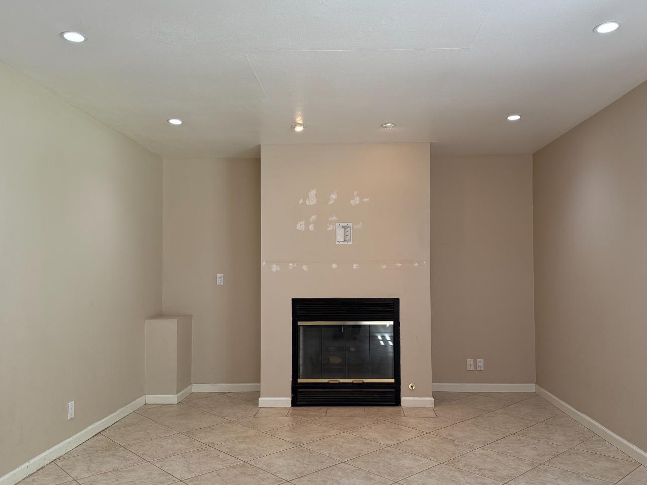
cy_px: 258
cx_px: 345
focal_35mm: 28
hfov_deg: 63.4
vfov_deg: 49.7
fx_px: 523
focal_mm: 6.76
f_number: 1.78
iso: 200
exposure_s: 1/120
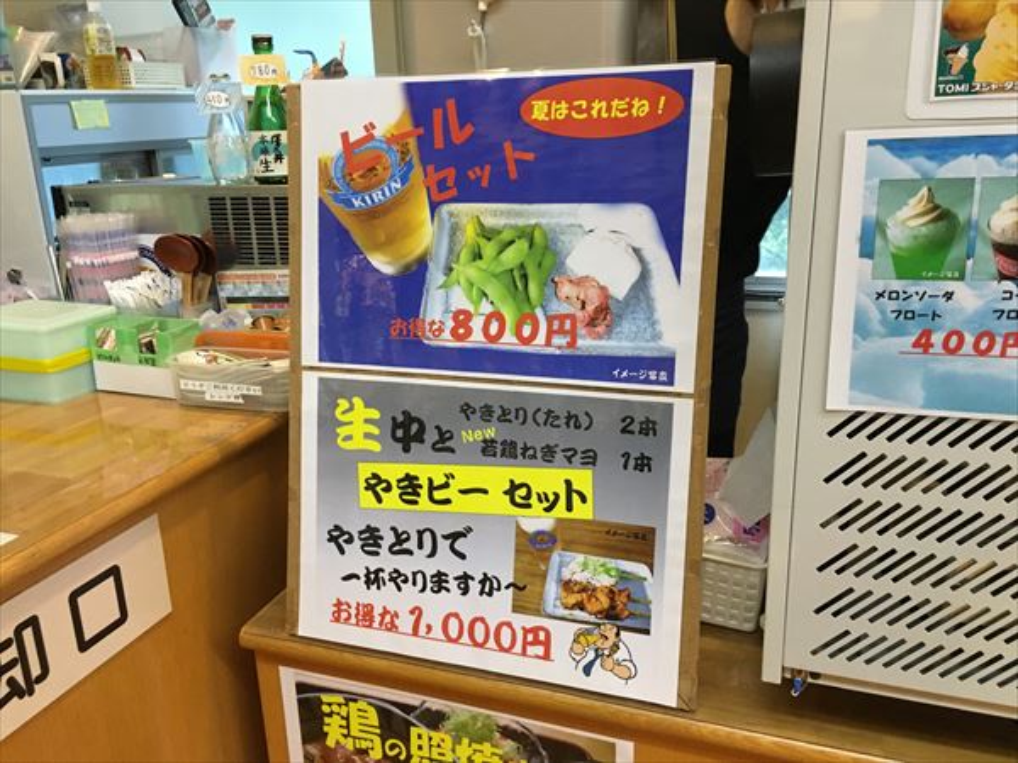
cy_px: 382
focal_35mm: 29
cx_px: 509
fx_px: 853
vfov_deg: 48.2
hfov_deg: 61.7
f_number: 2.2
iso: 200
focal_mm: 4.15
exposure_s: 1/24
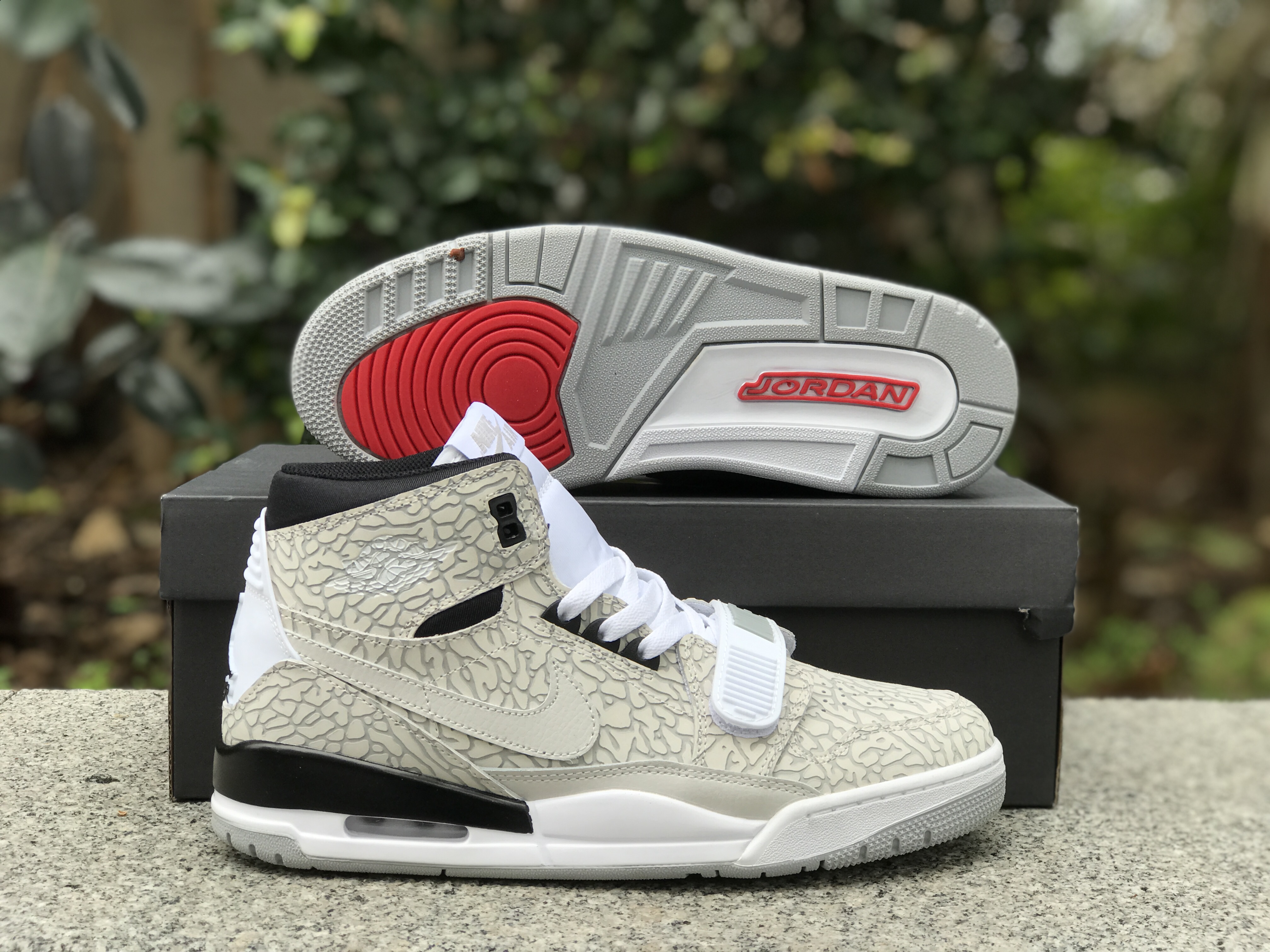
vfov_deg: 25.7
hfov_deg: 33.8
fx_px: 2091
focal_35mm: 57
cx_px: 635
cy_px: 476
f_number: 2.8
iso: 20
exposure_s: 1/247
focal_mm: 6.6
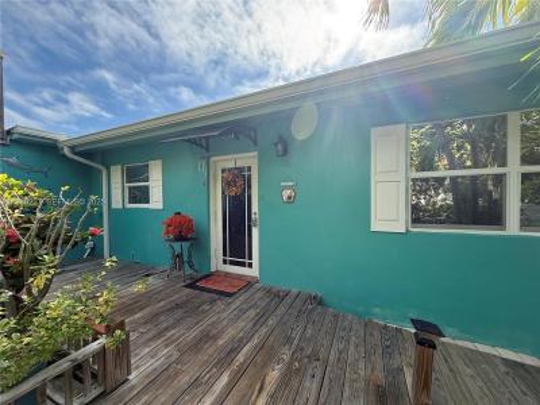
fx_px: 218
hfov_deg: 102.1
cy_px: 202
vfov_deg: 85.7
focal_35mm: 14
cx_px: 270
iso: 50
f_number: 2.2
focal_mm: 2.22
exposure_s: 1/830
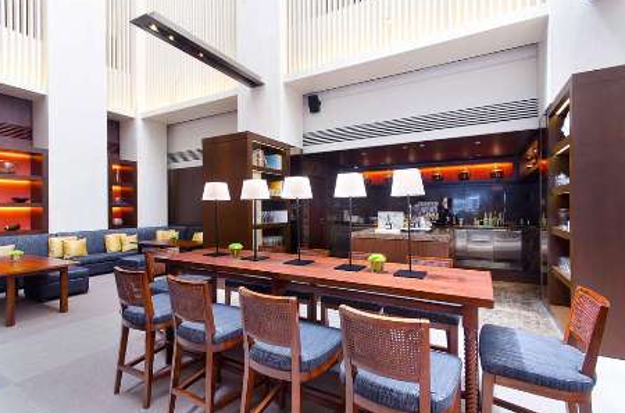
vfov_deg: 73.4
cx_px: 314
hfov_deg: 96.9
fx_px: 277
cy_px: 205
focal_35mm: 16
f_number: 8
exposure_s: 2
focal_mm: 10
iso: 100
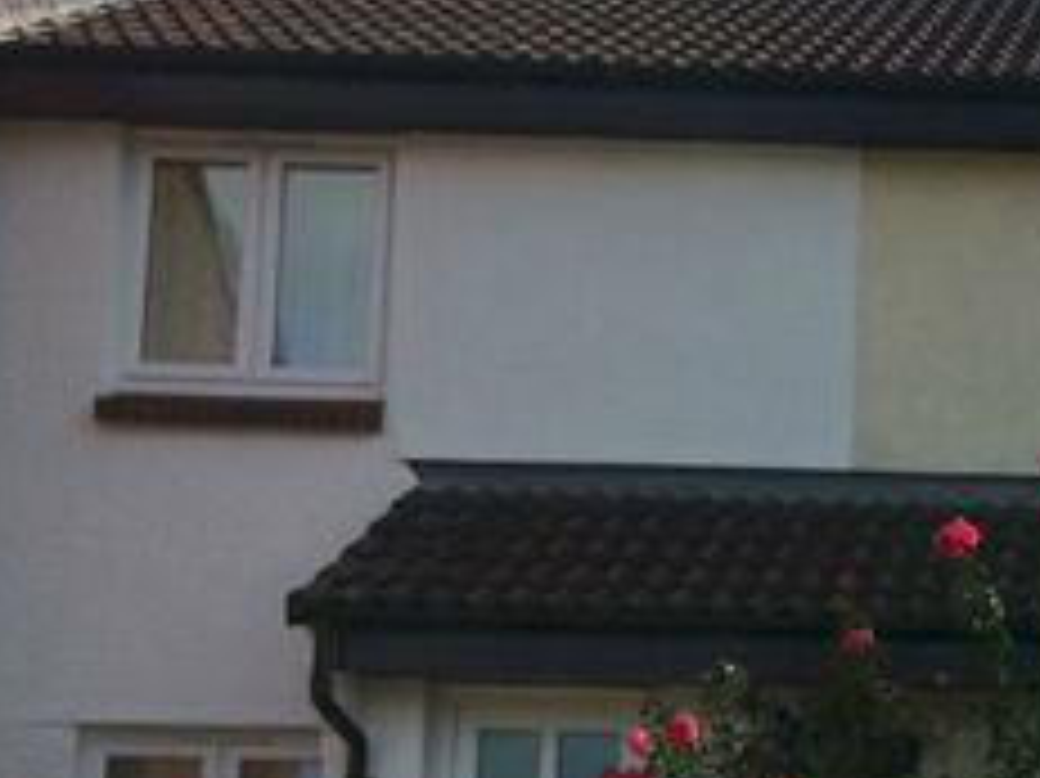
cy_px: 803
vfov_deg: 16.4
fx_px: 2642
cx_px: 1243
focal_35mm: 88
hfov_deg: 20.8
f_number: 2.2
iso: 32
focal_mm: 4.15
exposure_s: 1/1580
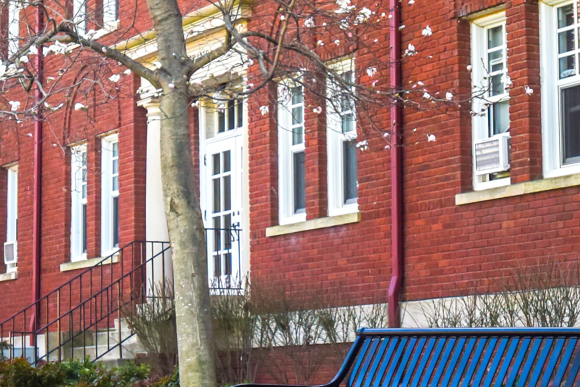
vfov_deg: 11.6
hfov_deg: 17.3
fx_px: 1902
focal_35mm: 118
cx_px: 300
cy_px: 186
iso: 800
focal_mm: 35
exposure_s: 1/640
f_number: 7.1
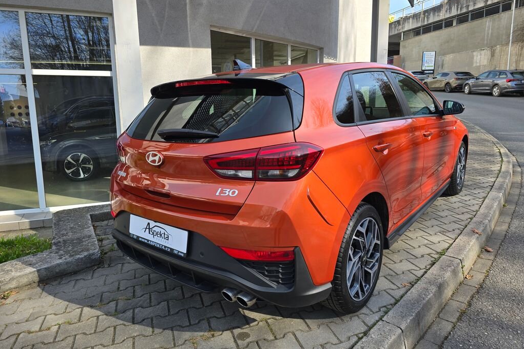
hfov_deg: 73.8
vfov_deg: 53.1
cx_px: 262
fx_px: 349
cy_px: 168
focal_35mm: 24
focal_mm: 6.3
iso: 12
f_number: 1.7
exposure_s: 1/247
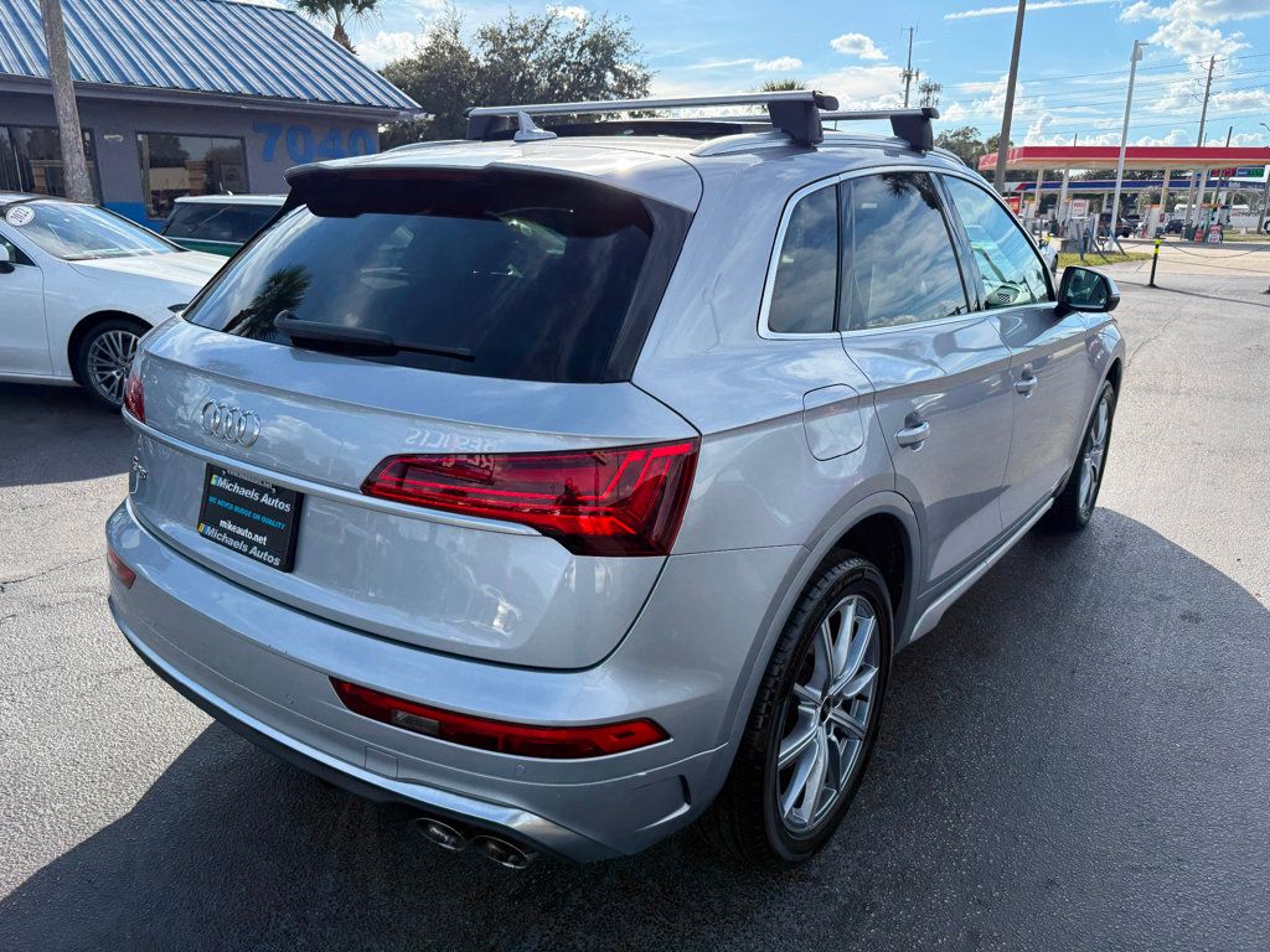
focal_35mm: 24
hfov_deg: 71.6
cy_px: 476
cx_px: 635
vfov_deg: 56.8
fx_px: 881
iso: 100
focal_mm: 6.76
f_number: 1.78
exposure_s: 1/3279
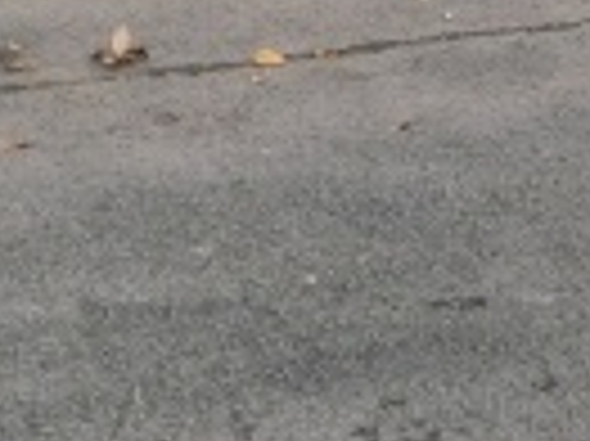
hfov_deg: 16.4
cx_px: 637
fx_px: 1992
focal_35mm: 117
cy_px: -536
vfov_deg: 11.1
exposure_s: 1/50
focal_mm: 4.6
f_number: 2
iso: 25
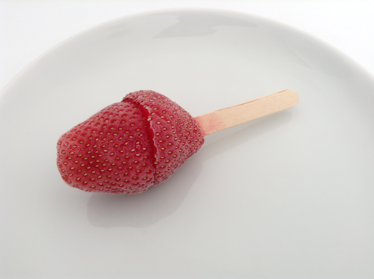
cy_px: 140
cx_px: 187
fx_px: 356
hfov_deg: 55.4
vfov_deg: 42.8
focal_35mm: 33
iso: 32
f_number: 2.4
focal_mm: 3.3
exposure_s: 1/30
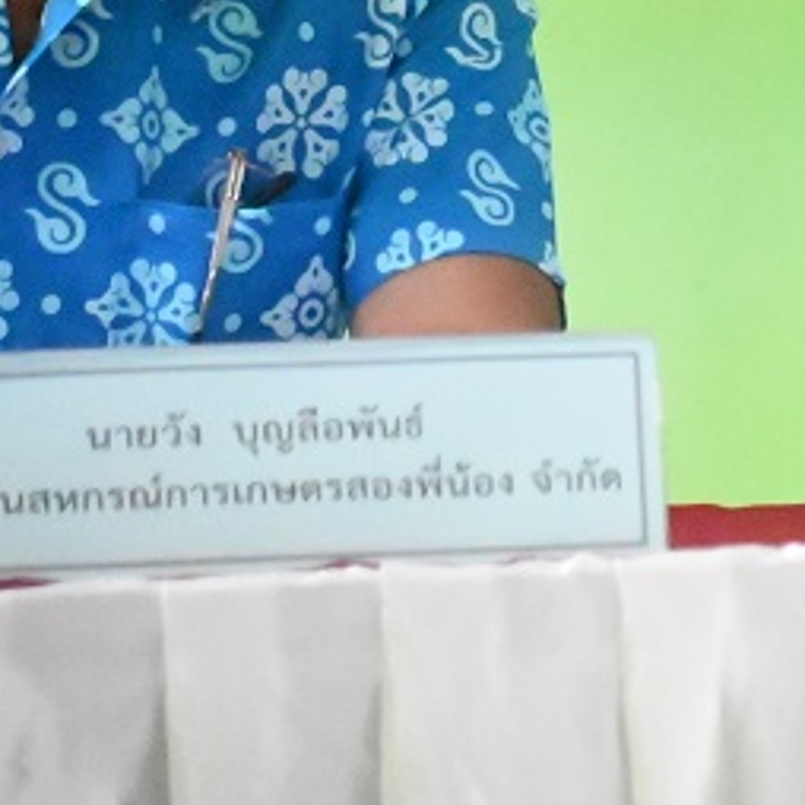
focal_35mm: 486
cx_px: 1886
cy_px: -376
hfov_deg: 3.6
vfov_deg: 3.6
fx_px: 12787
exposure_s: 1/640
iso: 51200
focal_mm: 120
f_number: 4
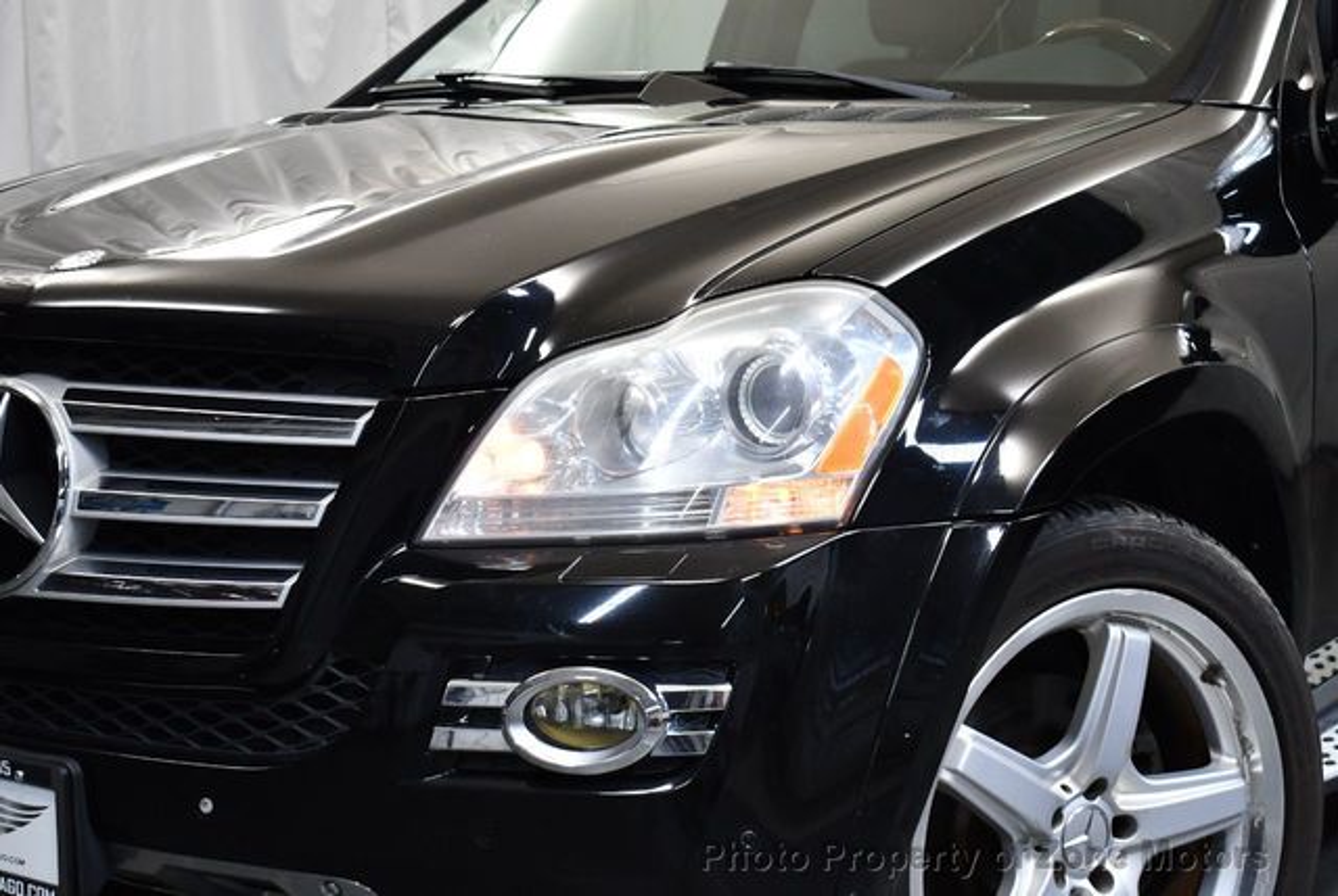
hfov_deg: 31.4
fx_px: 2382
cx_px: 669
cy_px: 448
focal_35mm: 64
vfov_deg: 21.3
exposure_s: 1/125
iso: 1100
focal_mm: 32
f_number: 4.5
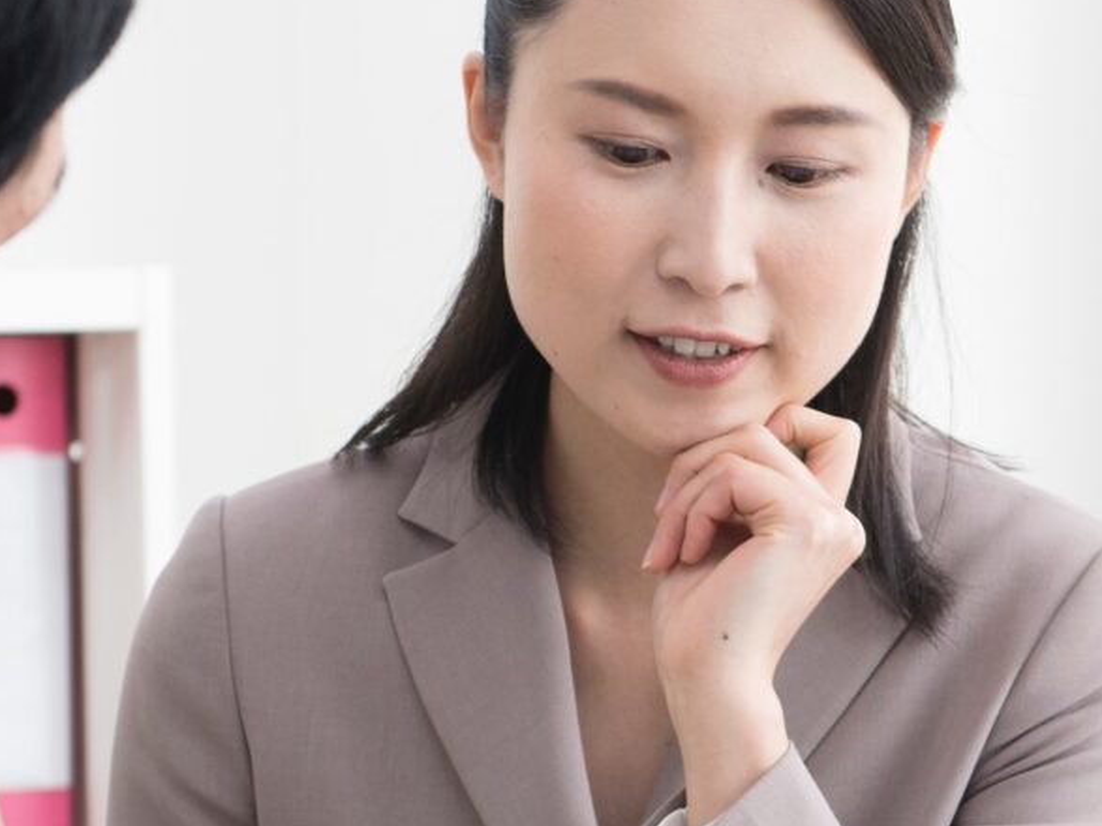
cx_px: 834
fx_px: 8275
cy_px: 692
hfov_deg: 7.6
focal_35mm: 260
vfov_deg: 5.7
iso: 640
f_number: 4
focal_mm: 62
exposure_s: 1/160
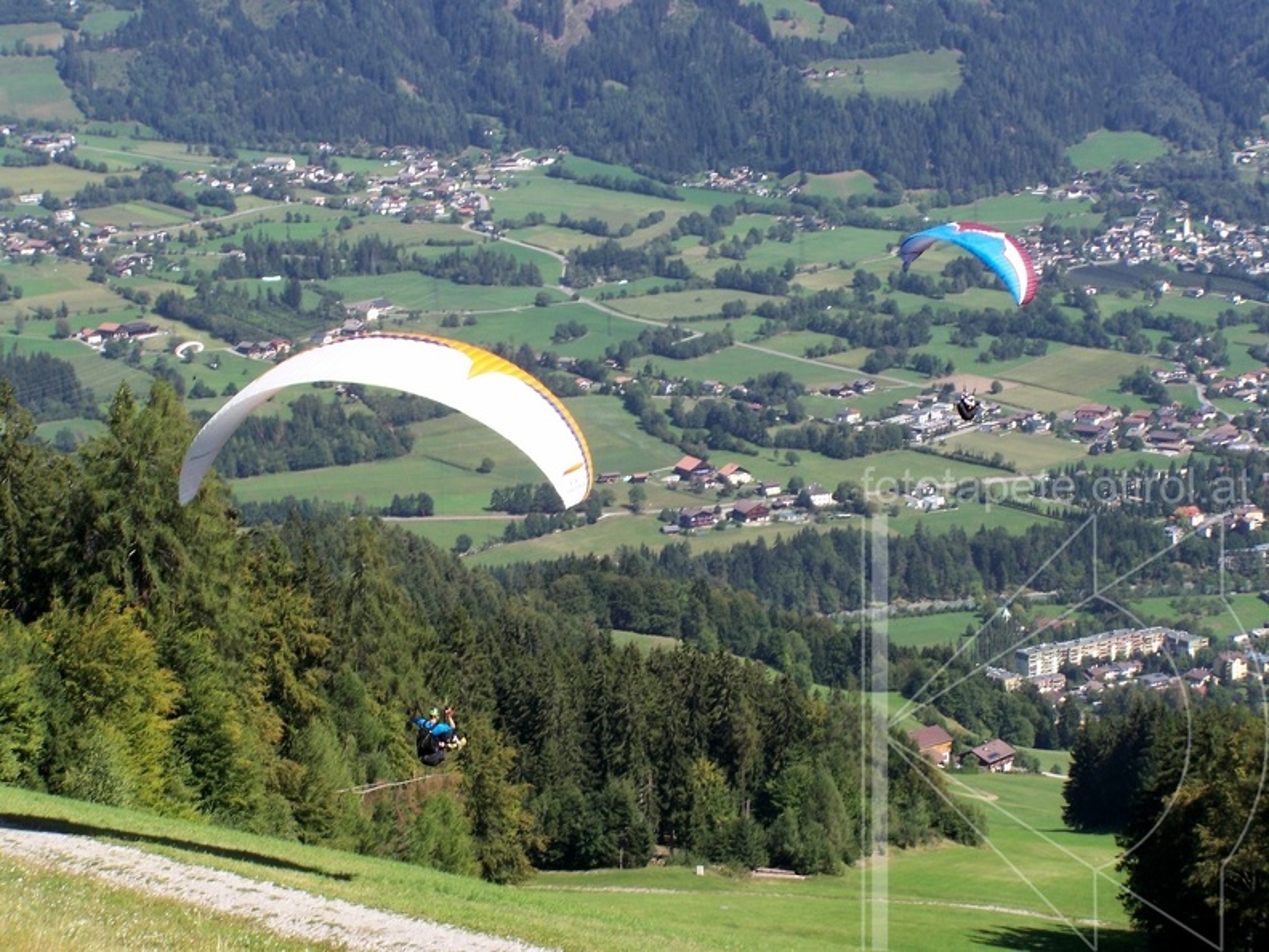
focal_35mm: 82
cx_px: 634
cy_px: 476
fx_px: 3006
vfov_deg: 18.0
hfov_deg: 23.8
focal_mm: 13.7
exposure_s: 1/250
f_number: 4.5
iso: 64
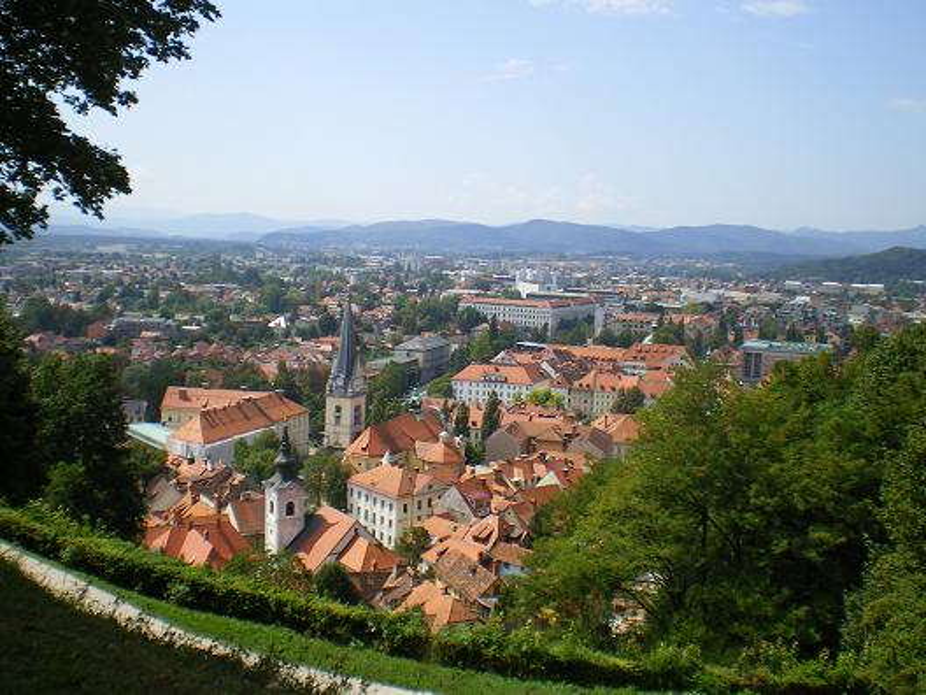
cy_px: 348
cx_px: 463
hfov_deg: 49.0
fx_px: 1017
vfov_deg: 37.7
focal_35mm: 38
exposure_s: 1/320
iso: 64
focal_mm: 6.3
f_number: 4.6
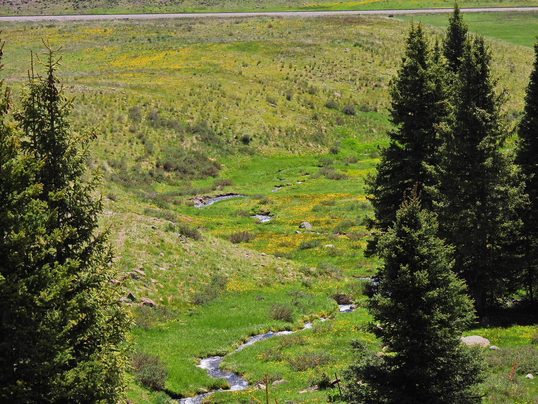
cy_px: 202
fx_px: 1632
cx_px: 269
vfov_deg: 14.1
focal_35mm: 105
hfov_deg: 18.7
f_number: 4
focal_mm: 18.7
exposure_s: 1/800
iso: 100
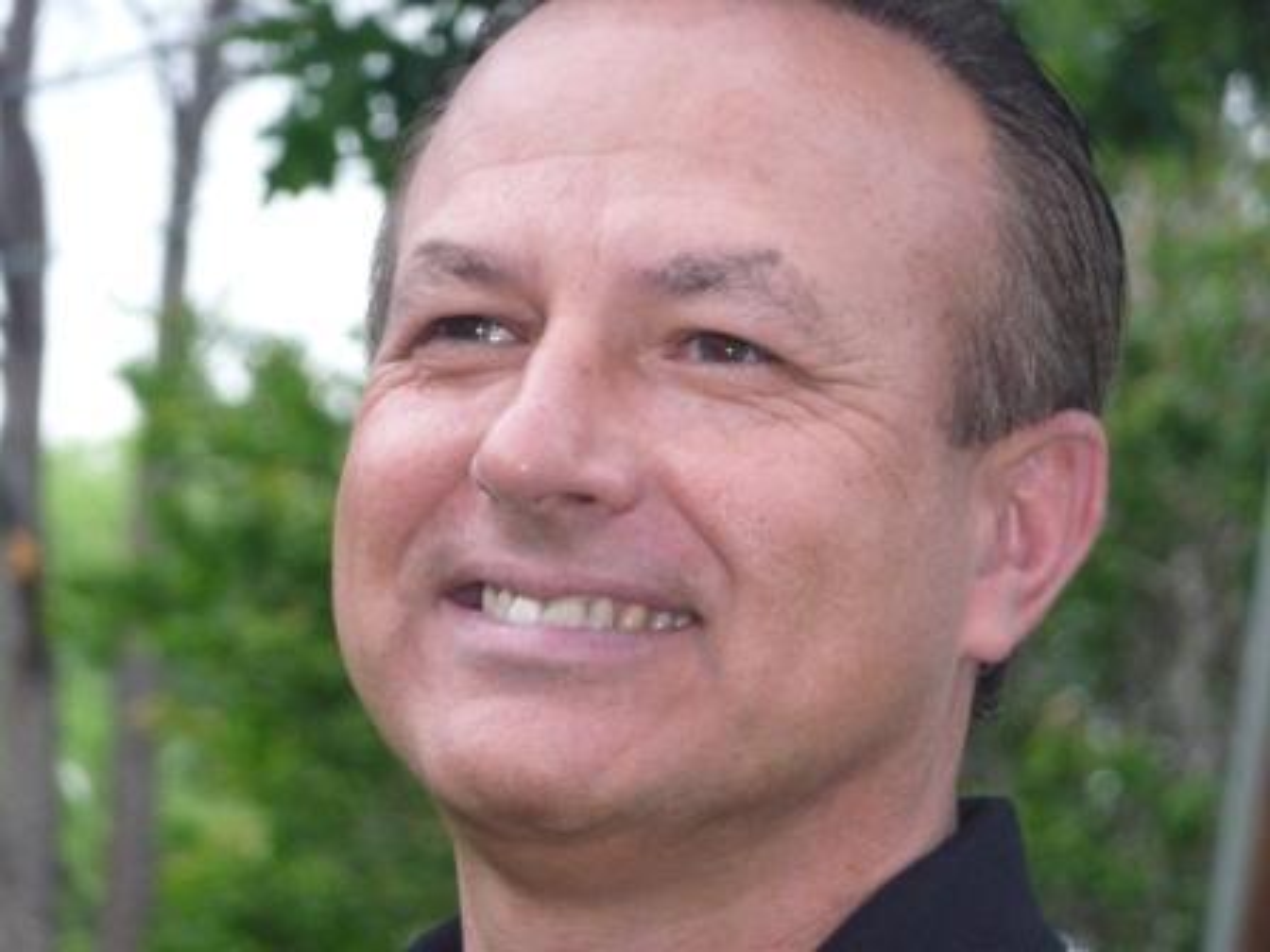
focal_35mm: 280
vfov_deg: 5.3
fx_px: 10273
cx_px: 635
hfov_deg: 7.1
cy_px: 476
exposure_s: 1/60
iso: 400
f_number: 4.9
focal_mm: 47
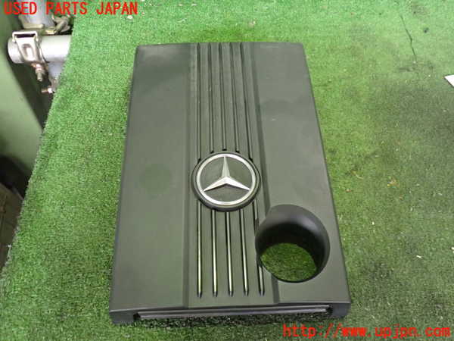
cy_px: 170
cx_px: 227
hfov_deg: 60.0
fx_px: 393
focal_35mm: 30
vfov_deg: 46.8
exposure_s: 1/40
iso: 800
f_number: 2.3
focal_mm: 5.4
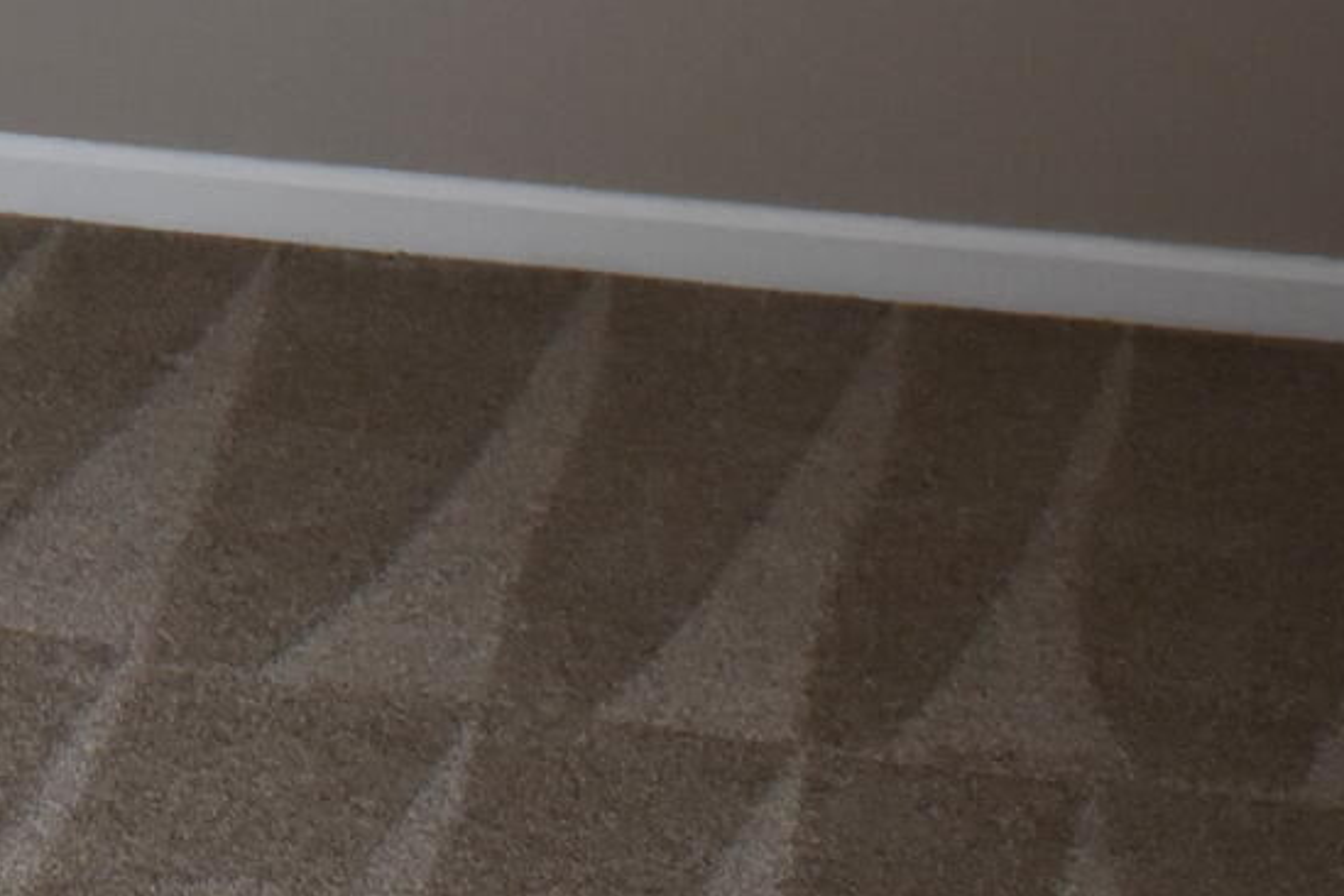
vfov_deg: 8.0
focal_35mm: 164
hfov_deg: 11.7
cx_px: -952
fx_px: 6122
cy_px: -864
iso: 800
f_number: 3.5
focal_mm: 20
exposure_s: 1/200
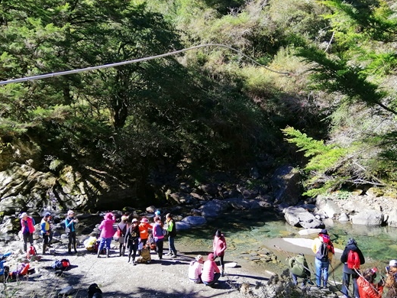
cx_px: 203
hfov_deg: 60.0
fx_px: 344
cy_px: 142
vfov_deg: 46.8
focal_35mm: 30
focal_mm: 3.81
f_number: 2.2
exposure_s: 1/186
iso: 50
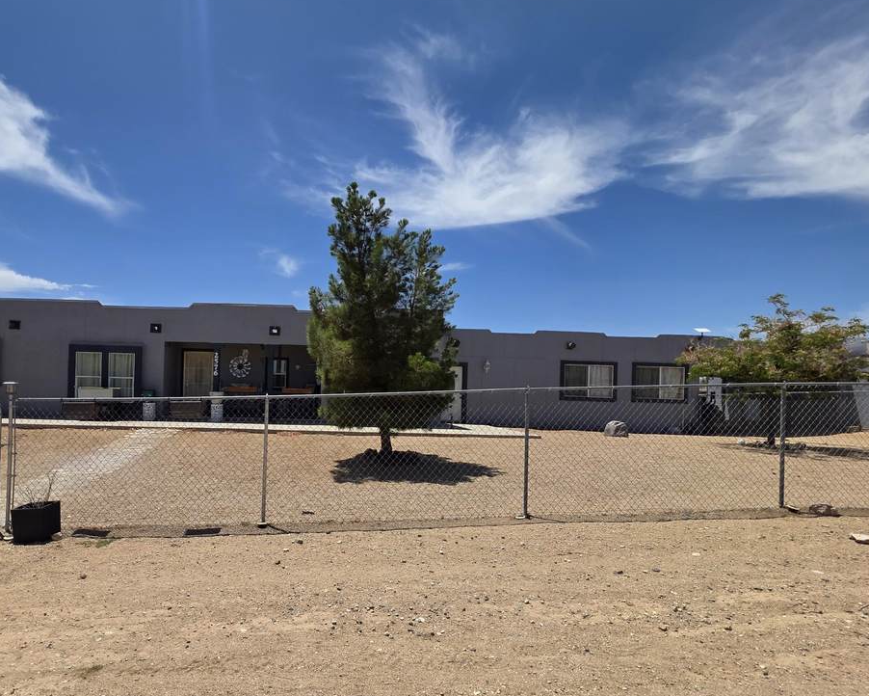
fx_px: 463
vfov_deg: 73.6
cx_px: 337
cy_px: 387
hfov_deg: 85.0
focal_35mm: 18
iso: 40
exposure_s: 1/3540
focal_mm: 2.2
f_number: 1.9
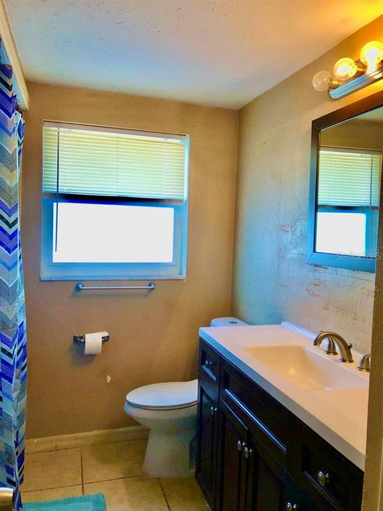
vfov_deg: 63.4
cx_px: 192
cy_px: 256
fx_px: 413
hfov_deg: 49.7
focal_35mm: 28
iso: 25
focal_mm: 3.99
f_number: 1.8
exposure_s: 1/30
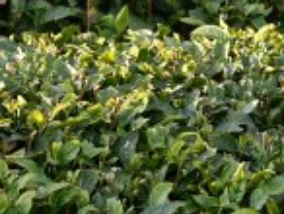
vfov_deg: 3.2
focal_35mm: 470
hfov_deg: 4.2
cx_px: 222
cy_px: 126
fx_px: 3862
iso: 400
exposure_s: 1/100
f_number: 10
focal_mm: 78
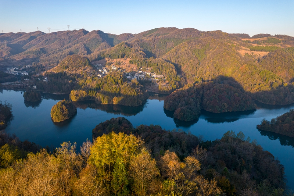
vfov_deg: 57.2
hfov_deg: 78.6
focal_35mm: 22
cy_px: 98
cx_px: 147
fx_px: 180
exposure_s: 1/400
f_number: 2.8
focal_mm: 8.38
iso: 100
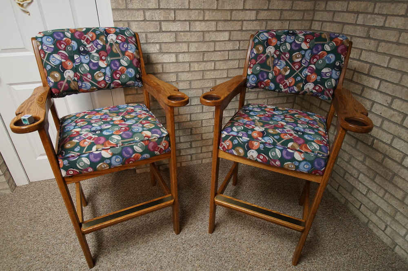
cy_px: 136
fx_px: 221
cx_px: 204
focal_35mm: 20
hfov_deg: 85.5
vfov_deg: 63.1
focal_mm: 13
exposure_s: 1/60
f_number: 4
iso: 800
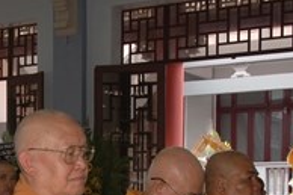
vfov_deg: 12.1
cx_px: -30
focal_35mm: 109
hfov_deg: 18.1
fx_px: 886
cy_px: 272
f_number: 4
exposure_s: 1/60
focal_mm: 22
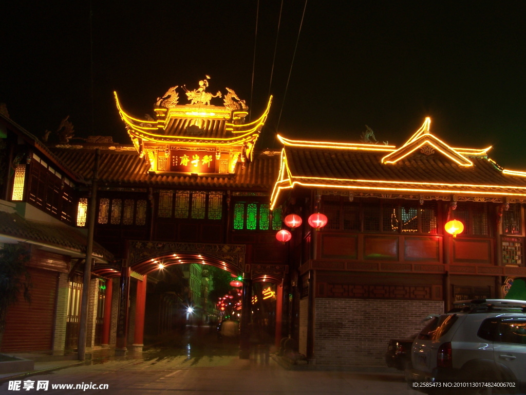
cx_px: 263
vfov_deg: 37.7
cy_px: 198
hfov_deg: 49.0
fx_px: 577
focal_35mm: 38
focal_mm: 6.3
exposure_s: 13
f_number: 8
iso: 80
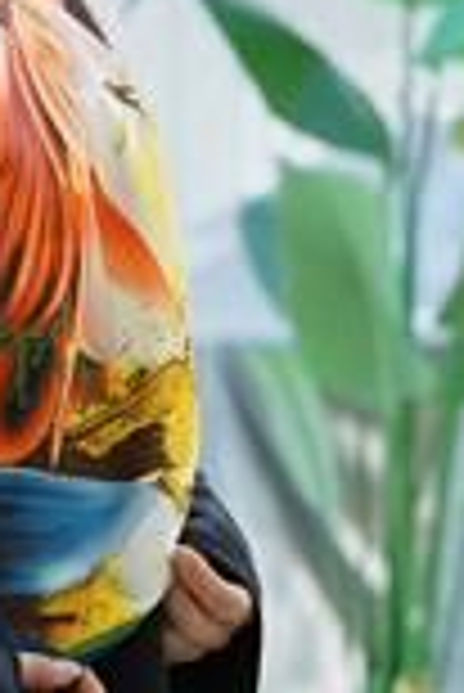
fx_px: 5536
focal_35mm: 287
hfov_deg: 4.8
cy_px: 158
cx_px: -153
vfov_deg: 7.2
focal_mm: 95
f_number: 5.6
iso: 640
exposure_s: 1/125
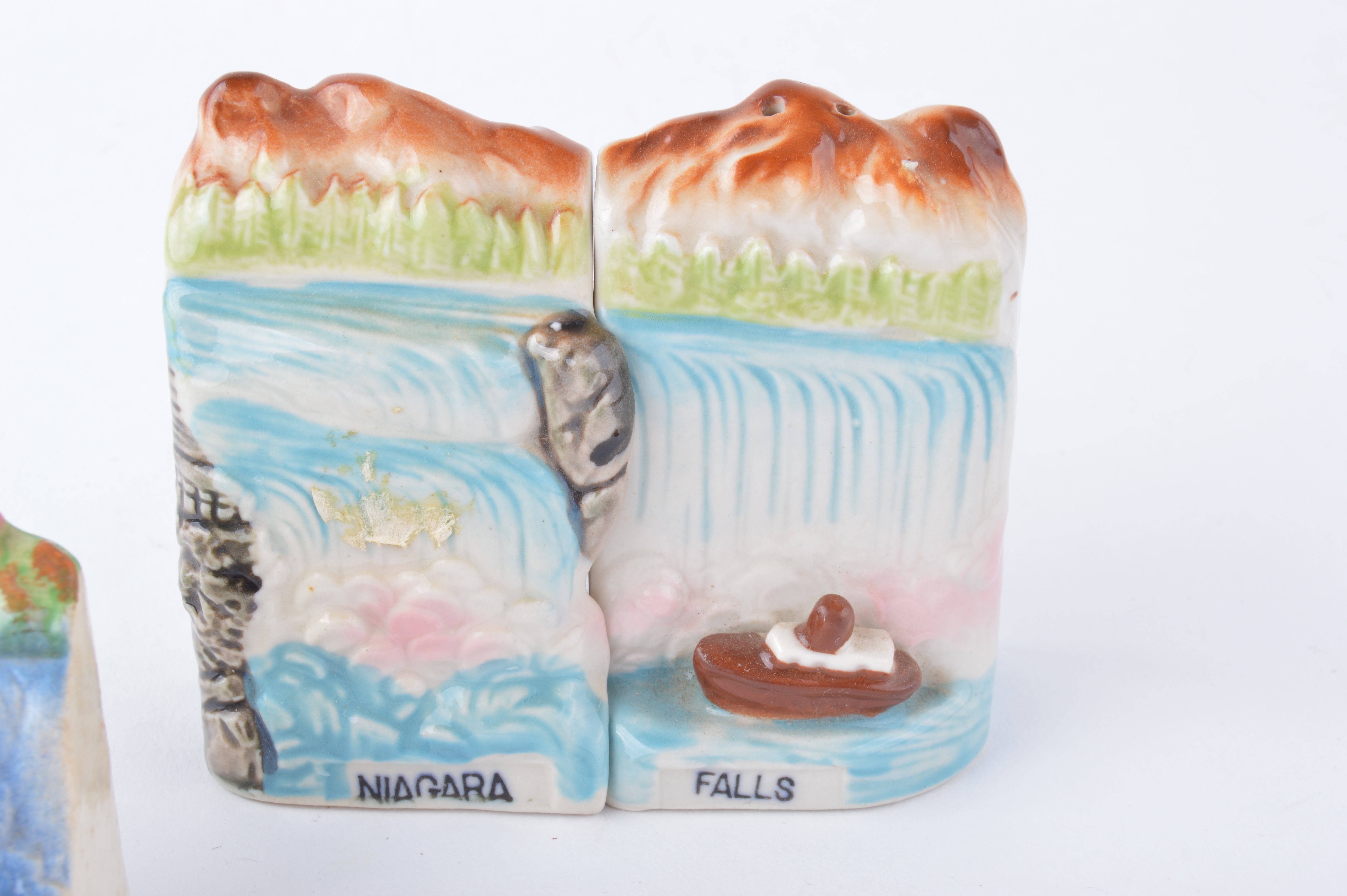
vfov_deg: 22.6
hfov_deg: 33.4
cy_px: 448
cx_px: 674
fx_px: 2243
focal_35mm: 60
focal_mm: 40
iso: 100
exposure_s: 1/25
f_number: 14
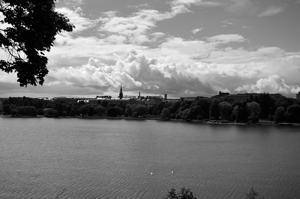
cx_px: 150
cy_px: 100
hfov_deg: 51.3
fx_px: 312
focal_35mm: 38
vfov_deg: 35.4
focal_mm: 25
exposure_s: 1/2000
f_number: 5
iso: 200
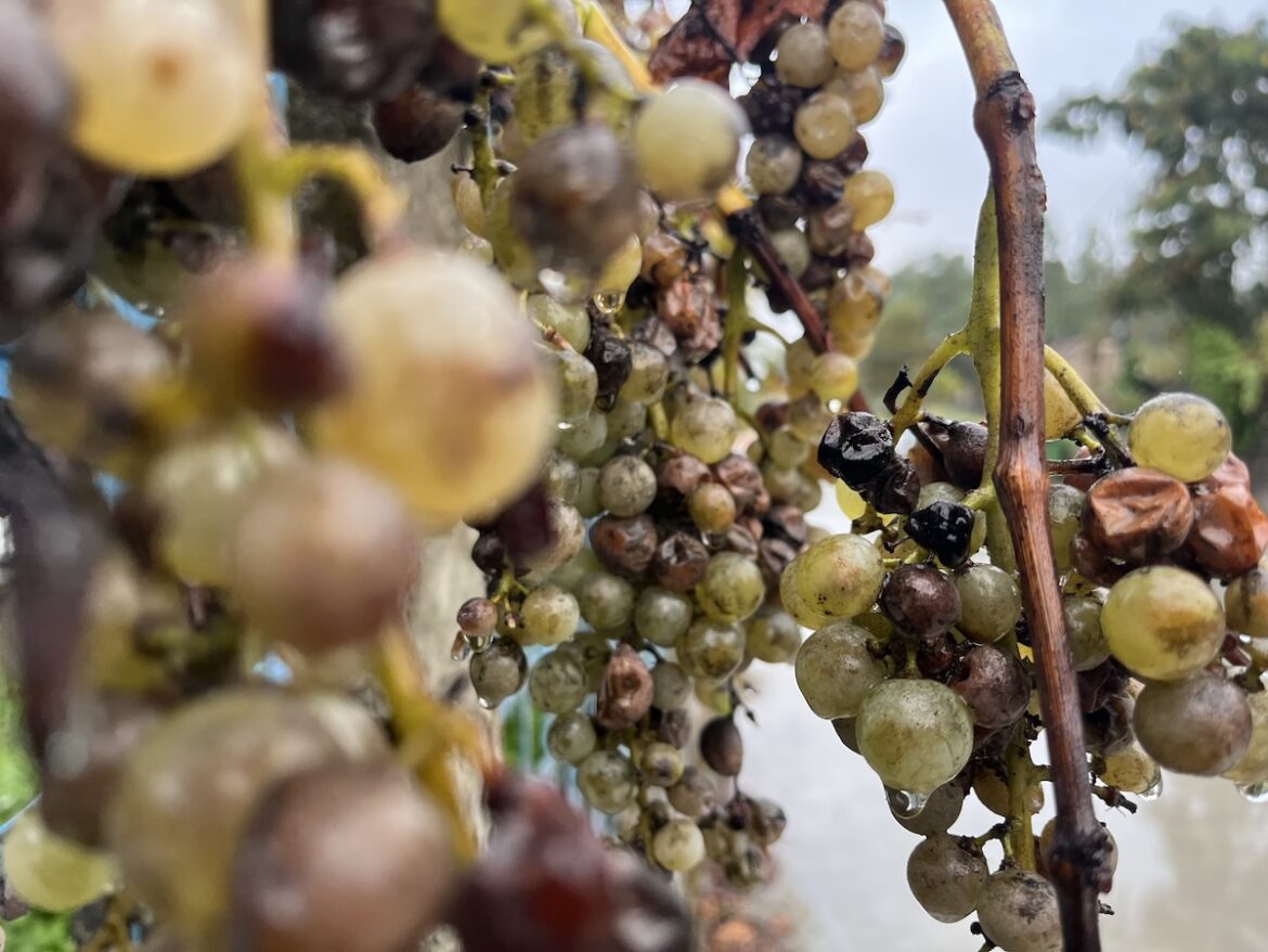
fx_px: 953
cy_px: 476
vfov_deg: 53.1
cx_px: 634
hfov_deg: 67.3
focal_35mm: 26
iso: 125
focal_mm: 5.1
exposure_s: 1/121
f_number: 1.6
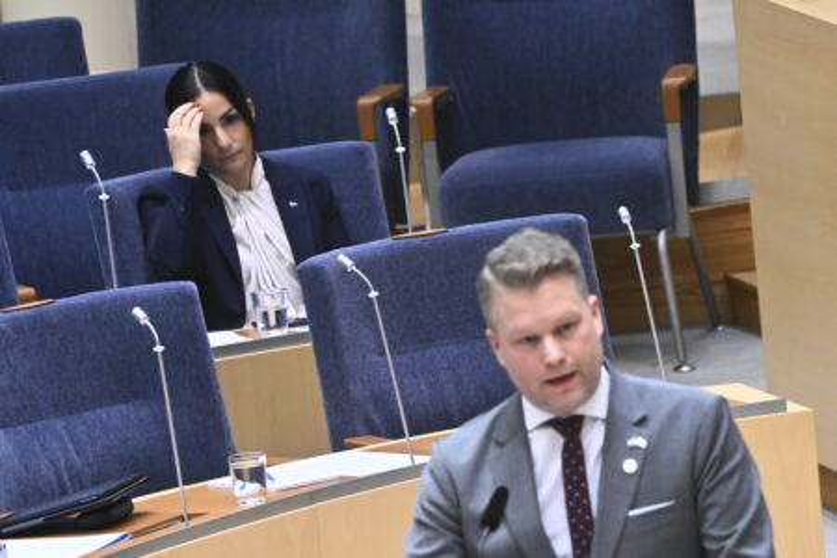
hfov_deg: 4.3
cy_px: 279
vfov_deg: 2.9
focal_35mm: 480
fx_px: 11159
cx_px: 418
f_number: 13
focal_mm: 480
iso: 4000
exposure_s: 1/40
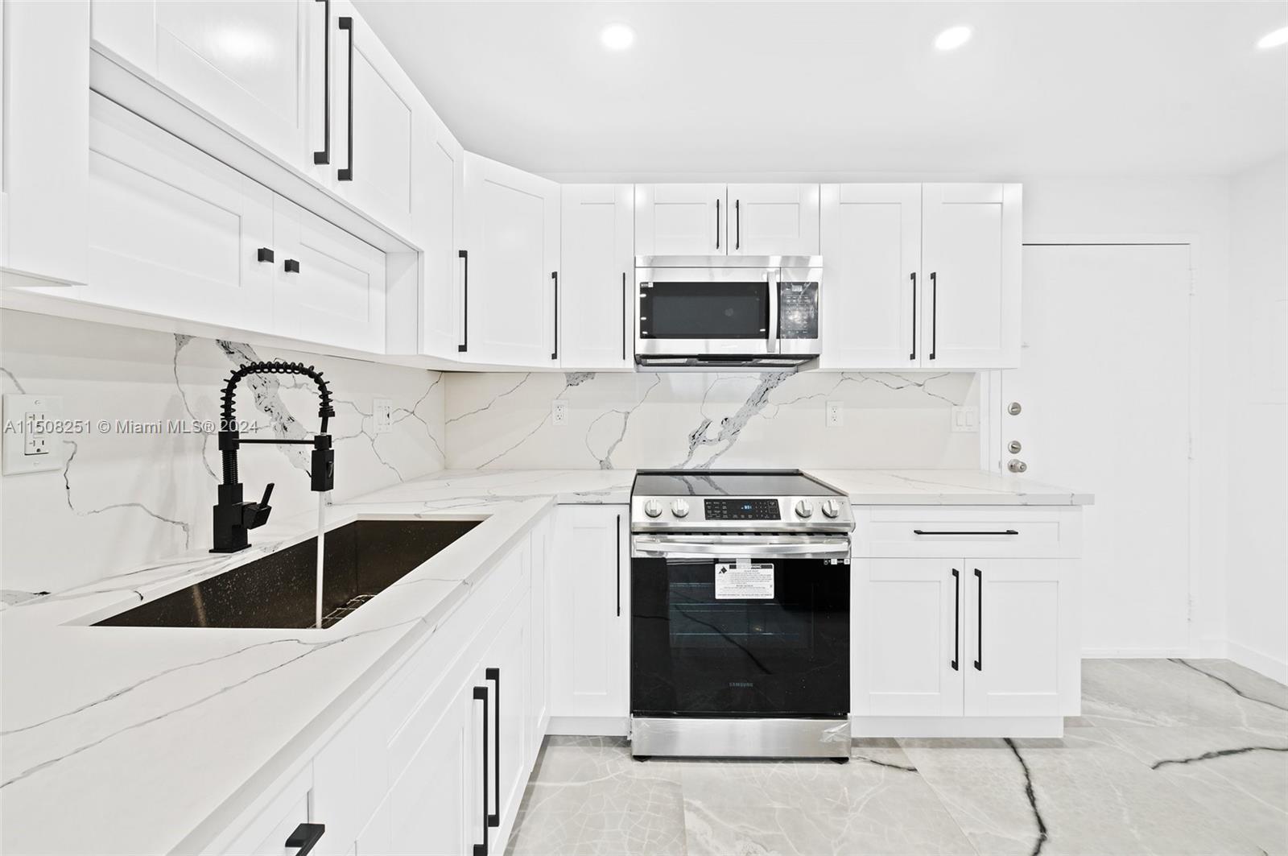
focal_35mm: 14
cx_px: 644
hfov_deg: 104.3
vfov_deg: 81.1
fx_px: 500
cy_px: 428
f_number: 8
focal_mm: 14
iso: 200
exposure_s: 1/3
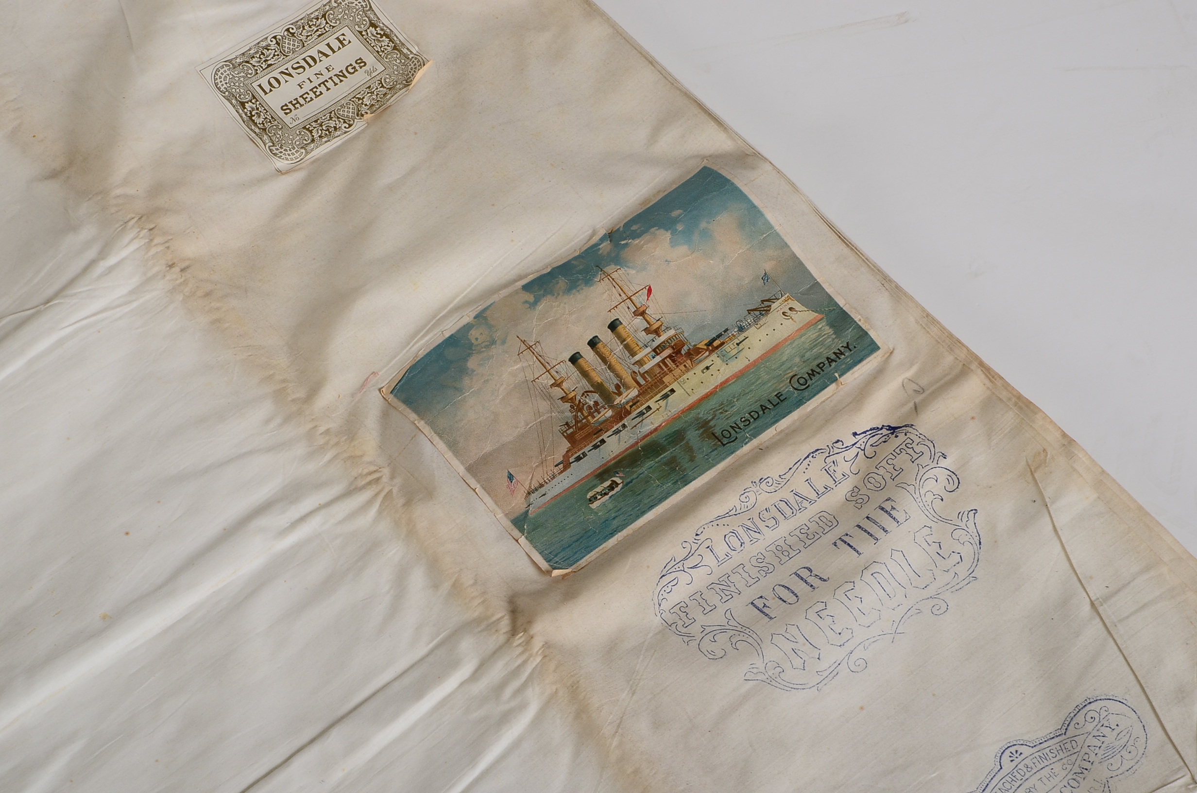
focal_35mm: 158
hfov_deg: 13.1
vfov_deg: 8.7
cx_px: 598
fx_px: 5226
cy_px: 396
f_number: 16
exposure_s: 1/160
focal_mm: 105
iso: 320
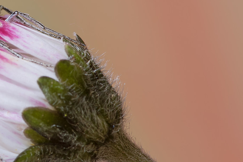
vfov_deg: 2.6
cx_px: -86
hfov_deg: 3.9
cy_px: 52
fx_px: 3513
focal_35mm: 521
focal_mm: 100
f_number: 11
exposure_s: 1/2
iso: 100
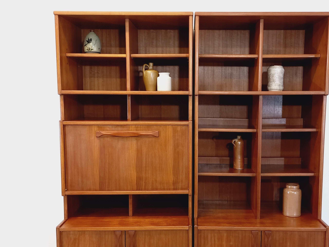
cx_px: 195
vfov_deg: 38.6
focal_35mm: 37
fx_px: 352
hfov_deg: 49.9
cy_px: 141
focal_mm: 4.65
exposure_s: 1/49
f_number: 1.8
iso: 320
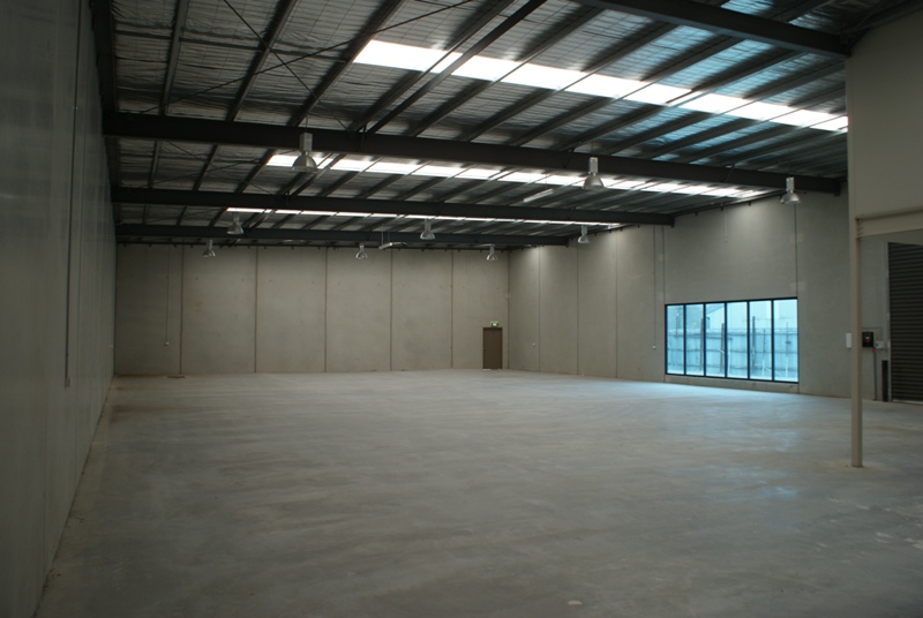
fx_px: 693
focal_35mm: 27
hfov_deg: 67.3
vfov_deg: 48.1
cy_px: 309
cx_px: 462
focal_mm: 18
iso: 100
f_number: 5
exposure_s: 1/40
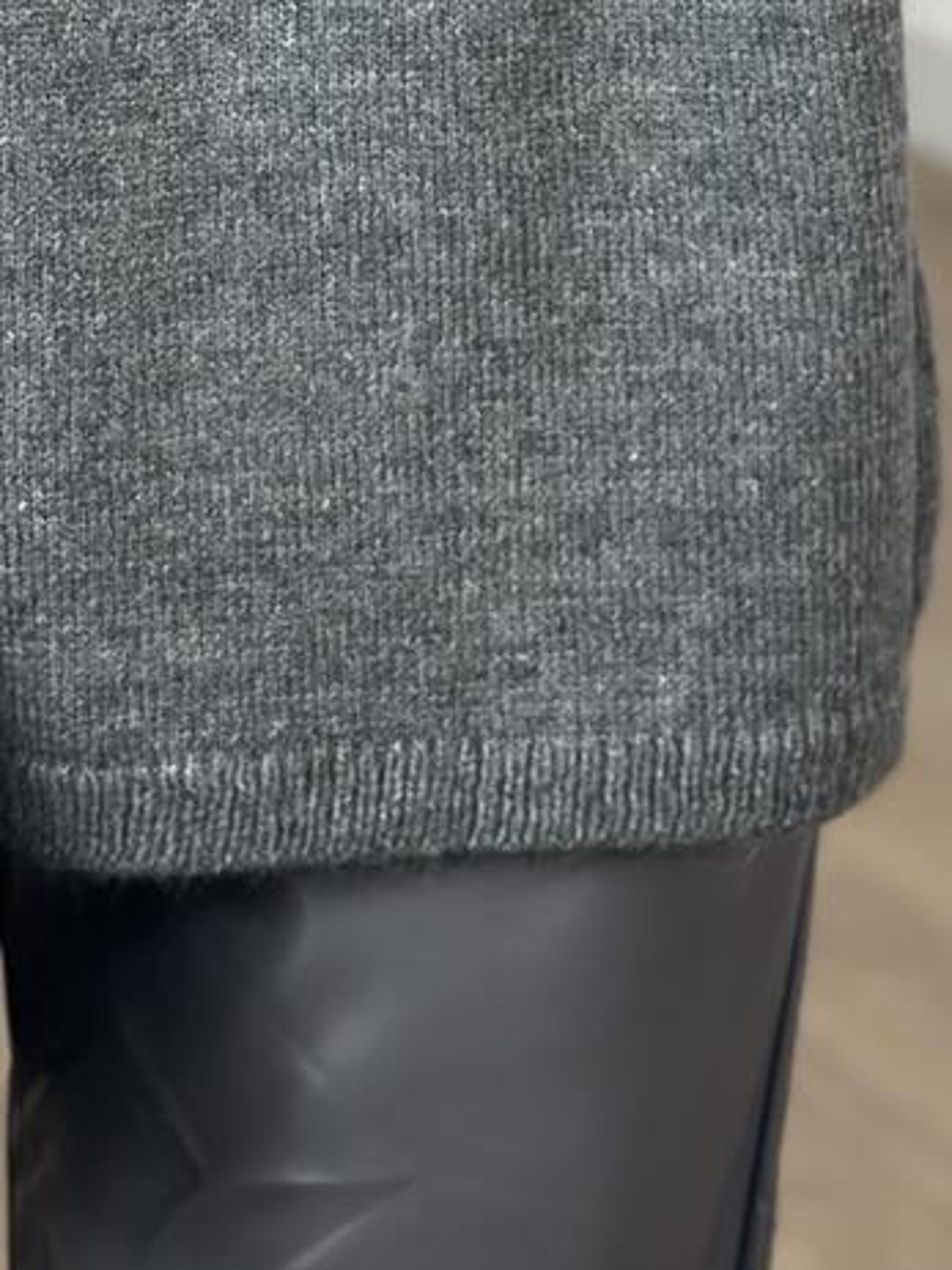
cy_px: -313
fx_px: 6090
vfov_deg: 11.6
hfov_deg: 8.9
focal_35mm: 166
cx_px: 198
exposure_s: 1/100
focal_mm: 6.86
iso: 100
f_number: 1.78
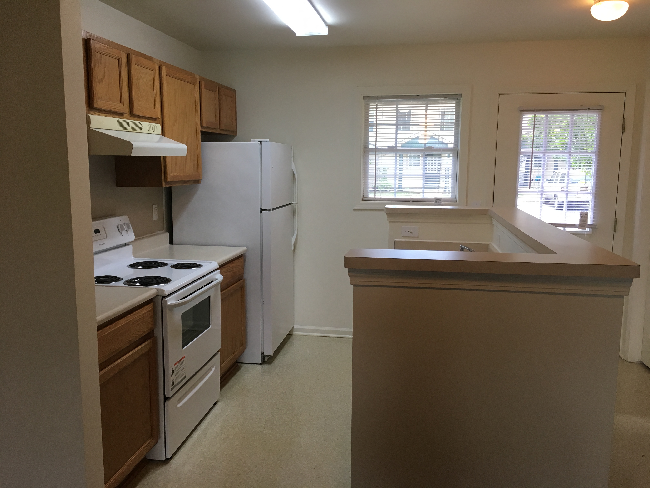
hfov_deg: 61.7
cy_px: 244
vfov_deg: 48.2
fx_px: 545
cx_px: 325
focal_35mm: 29
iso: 32
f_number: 2.2
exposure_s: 1/30
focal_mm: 4.15
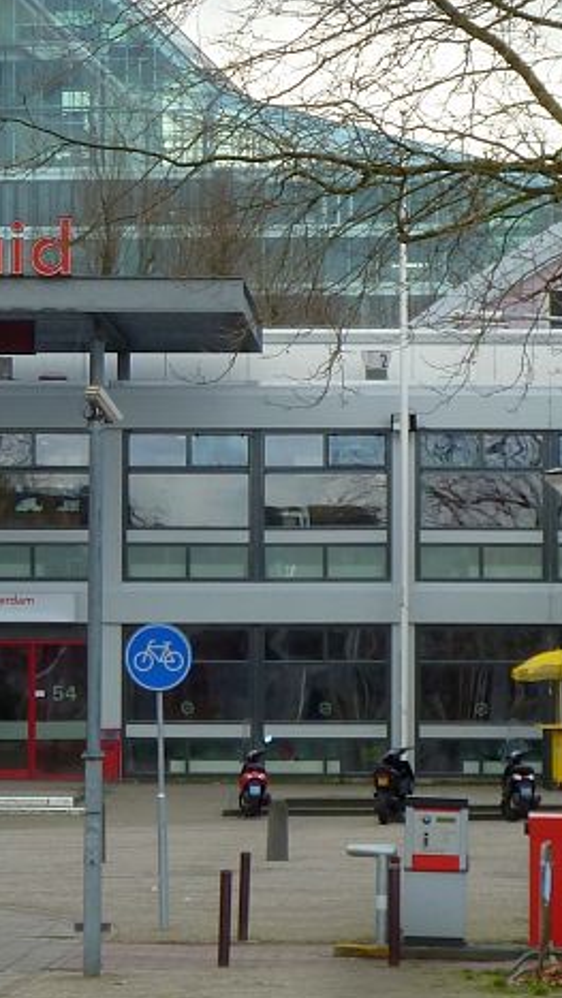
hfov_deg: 4.6
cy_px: 392
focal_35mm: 265
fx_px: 7014
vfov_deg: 8.1
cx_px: 49
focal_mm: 18.2
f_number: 4.4
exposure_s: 1/100
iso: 80
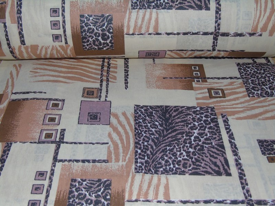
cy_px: 103
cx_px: 138
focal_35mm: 40
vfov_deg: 36.0
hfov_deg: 46.8
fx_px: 318
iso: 200
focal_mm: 7.1
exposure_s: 1/50
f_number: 3.9
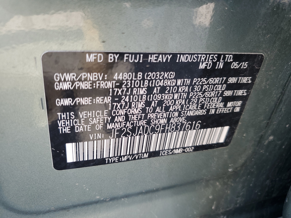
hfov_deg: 67.3
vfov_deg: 53.1
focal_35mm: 26
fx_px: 219
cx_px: 146
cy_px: 109
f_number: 1.5
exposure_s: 1/159
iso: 50
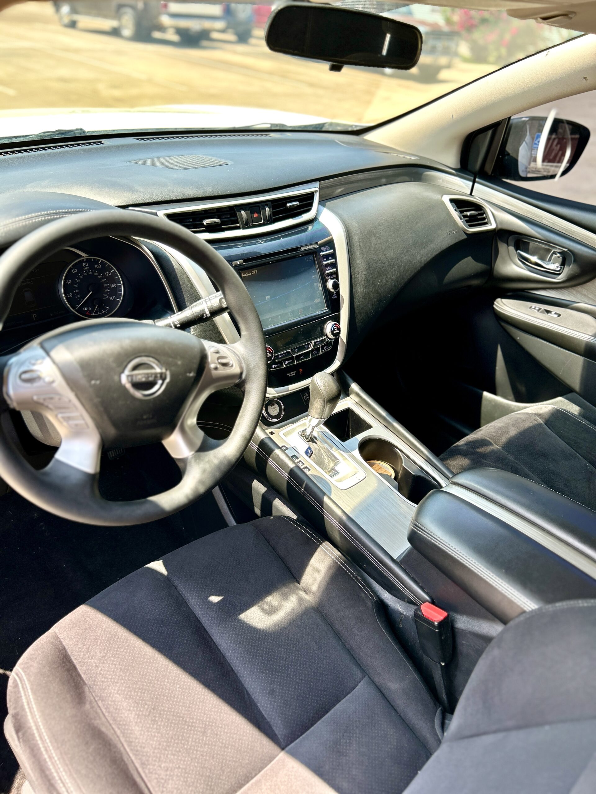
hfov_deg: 53.1
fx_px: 597
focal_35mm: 26
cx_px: 298
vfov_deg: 67.3
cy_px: 397
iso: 50
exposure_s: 1/338
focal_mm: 5.7
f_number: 1.5
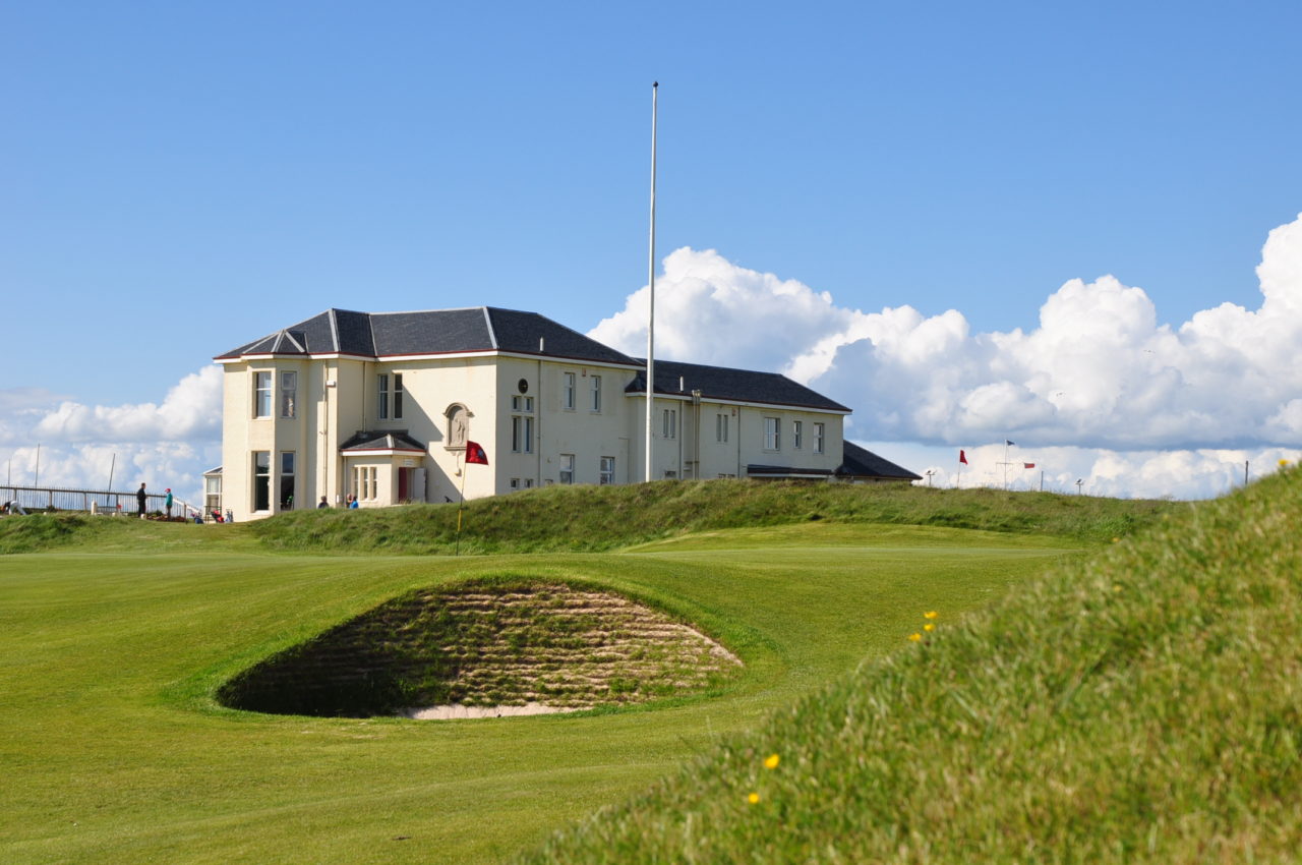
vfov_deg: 18.9
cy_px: 432
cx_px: 651
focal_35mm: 72
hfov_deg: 28.1
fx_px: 2601
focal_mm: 48
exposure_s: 1/320
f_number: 10
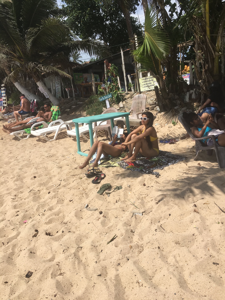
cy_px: 150
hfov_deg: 48.2
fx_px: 251
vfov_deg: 61.7
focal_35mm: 29
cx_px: 112
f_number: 2.2
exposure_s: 1/2653
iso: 25
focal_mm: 4.15
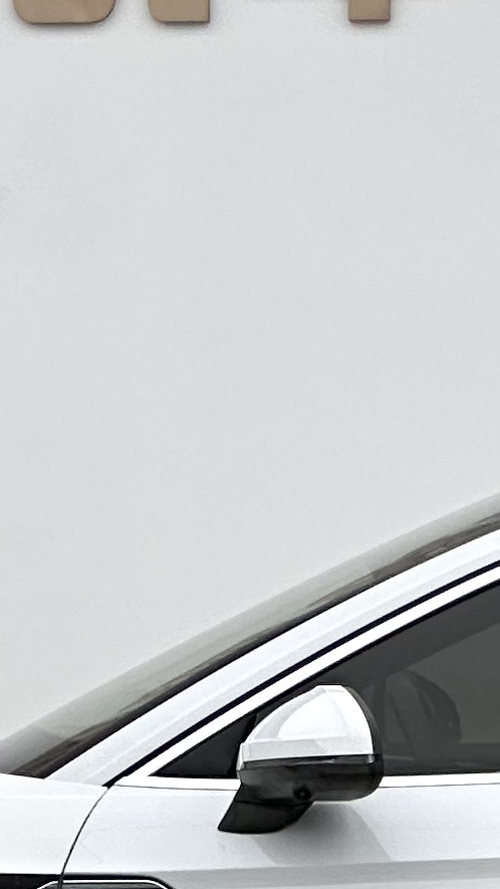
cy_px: 156
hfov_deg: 3.2
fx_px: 9001
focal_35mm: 382
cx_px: 797
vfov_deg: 5.6
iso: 32
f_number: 2.8
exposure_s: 1/100
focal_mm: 9
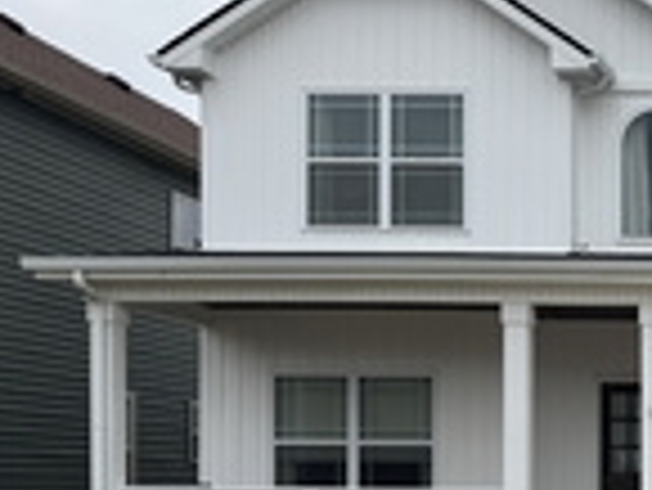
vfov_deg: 21.5
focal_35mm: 66
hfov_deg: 25.3
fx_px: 1244
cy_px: 486
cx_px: 850
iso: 80
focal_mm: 6.76
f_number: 1.78
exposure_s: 1/3096
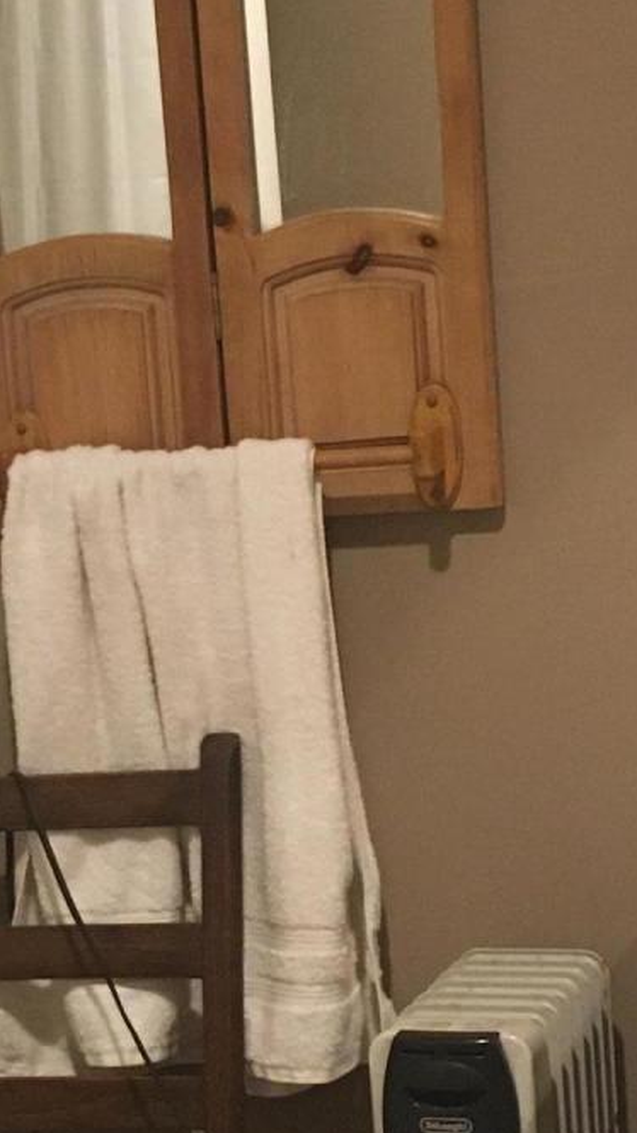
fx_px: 2853
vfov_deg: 22.4
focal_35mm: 95
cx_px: 77
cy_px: 733
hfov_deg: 12.7
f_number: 2.2
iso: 200
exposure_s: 1/30
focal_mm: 4.15
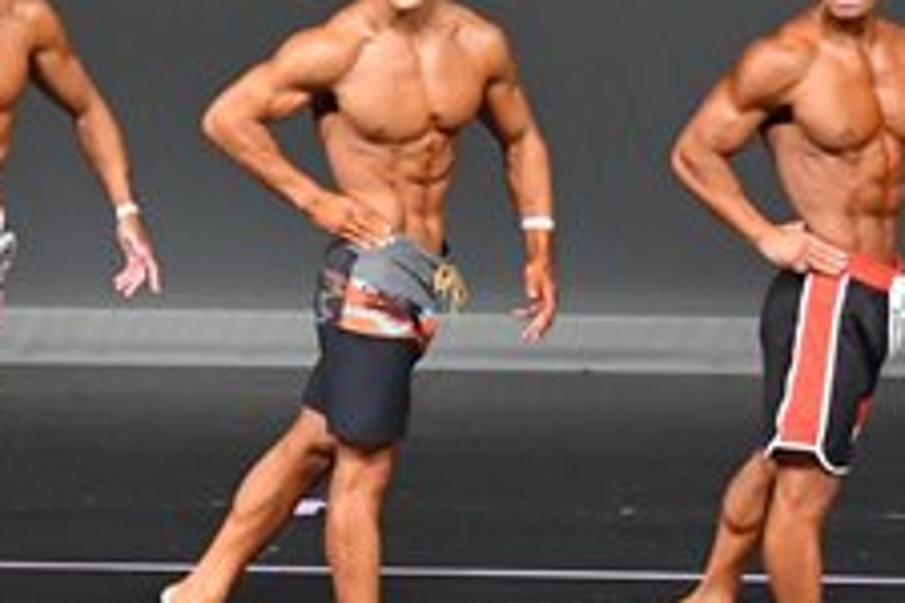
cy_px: 133
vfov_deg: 2.5
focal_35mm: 541
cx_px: 243
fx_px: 13599
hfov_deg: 3.8
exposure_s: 1/400
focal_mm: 105
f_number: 5.6
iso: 4000
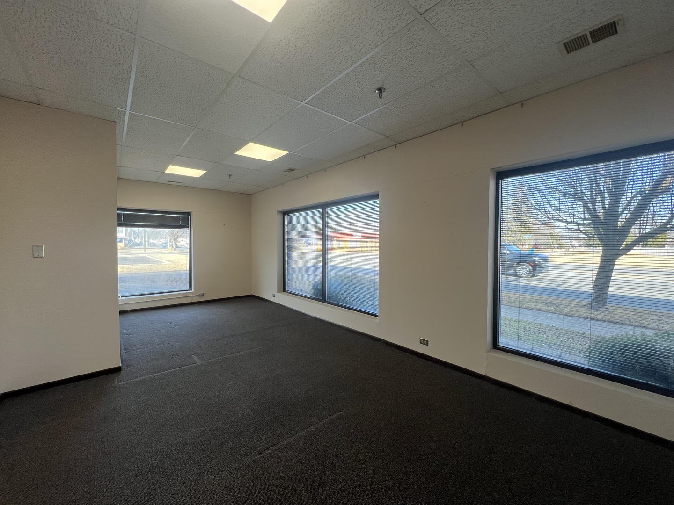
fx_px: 253
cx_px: 337
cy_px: 252
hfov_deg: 106.2
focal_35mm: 13
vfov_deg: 89.9
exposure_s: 1/120
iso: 50
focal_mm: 1.57
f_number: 1.8
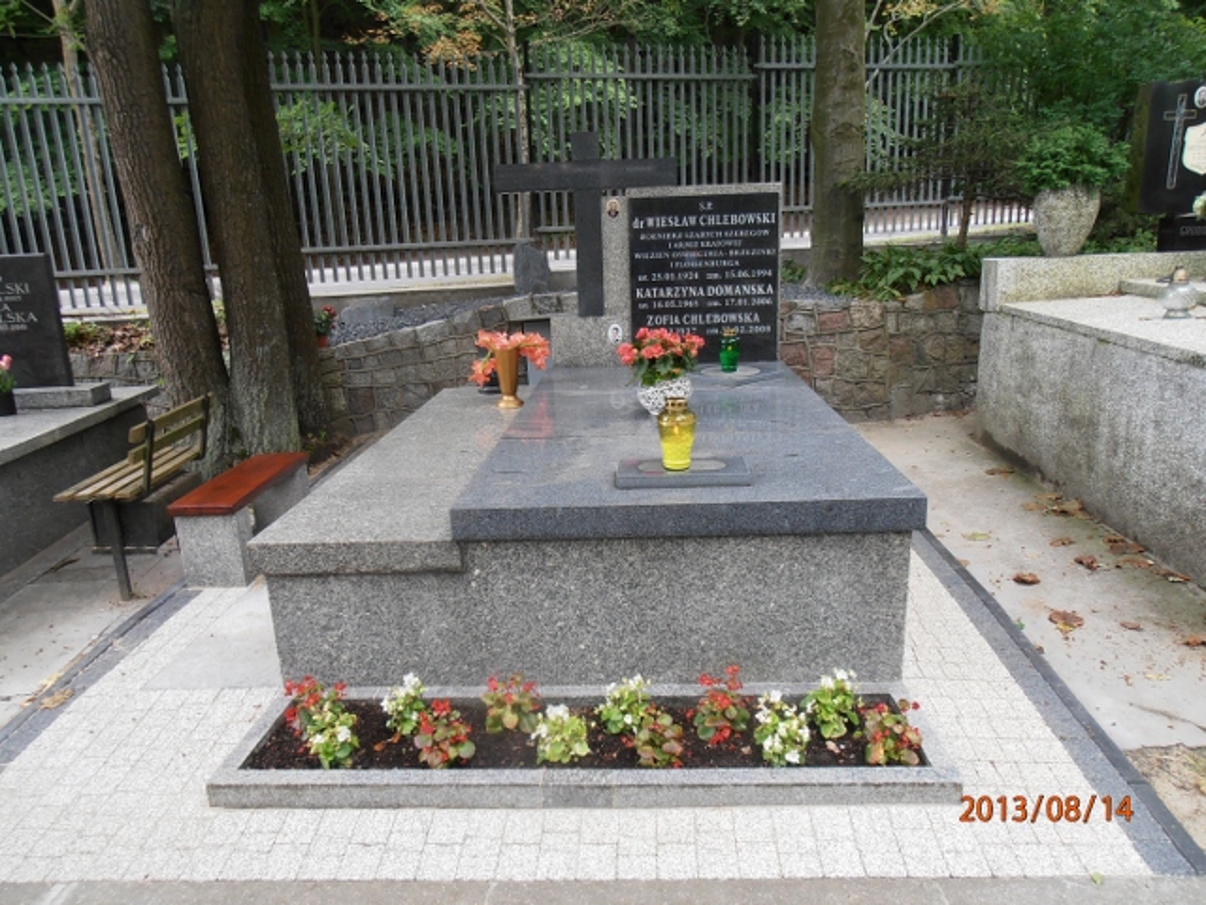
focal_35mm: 24
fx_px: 836
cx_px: 603
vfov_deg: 56.8
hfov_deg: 71.6
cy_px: 452
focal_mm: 4.2
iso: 80
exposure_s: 1/50
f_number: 3
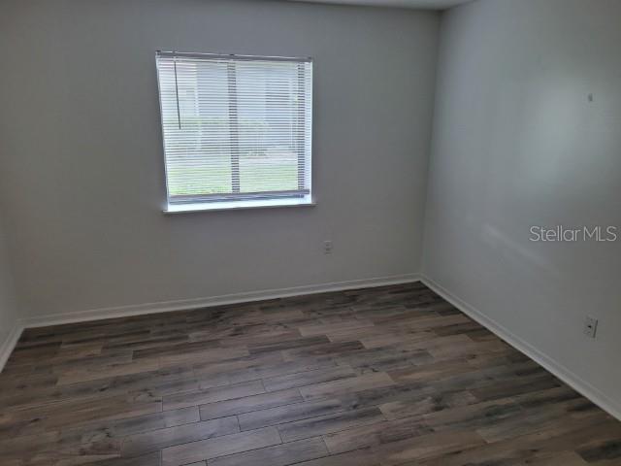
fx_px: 466
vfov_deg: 53.1
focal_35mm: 26
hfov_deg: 67.3
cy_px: 233
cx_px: 310
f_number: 1.8
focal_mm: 5.4
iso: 160
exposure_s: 1/60
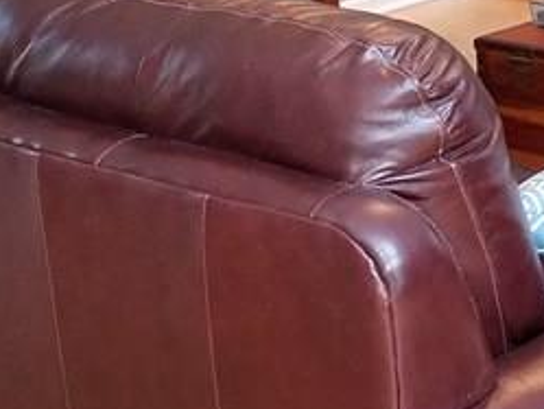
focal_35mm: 107
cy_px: -48
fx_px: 1682
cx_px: 660
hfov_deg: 17.5
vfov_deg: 13.5
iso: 200
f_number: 1.7
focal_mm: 4.2
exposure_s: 1/17
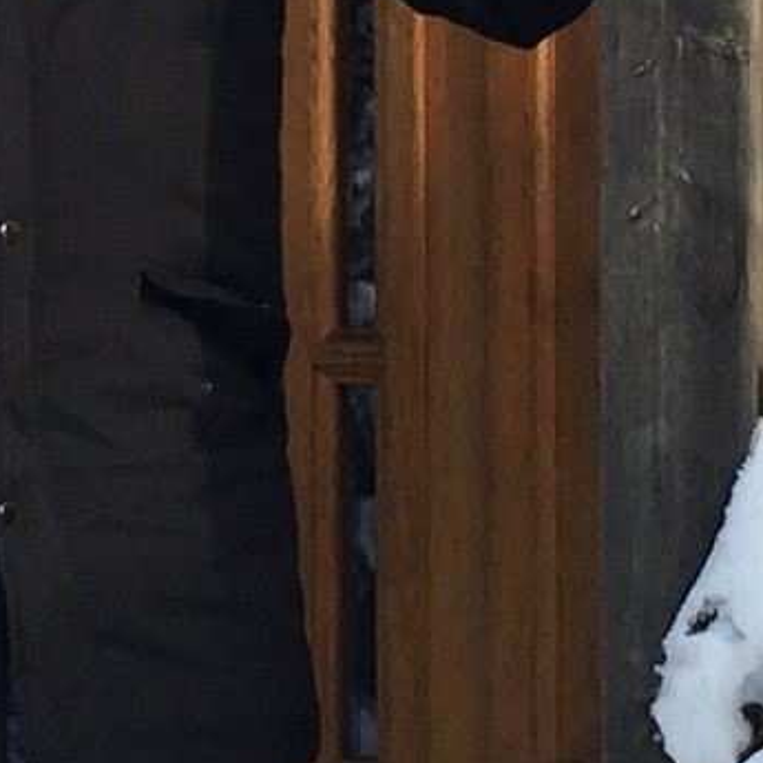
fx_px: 2369
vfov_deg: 17.0
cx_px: 414
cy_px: -276
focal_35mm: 95
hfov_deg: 18.3
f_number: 2.2
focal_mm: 4.15
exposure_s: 1/927
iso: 25
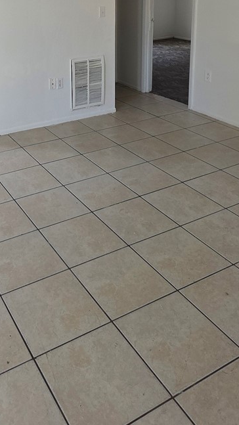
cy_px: 62
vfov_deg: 51.6
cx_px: 49
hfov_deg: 32.8
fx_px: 394
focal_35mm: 35
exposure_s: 1/120
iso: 50
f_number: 1.9
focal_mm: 2.2
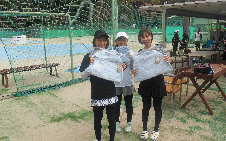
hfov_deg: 62.9
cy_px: 73
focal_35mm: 30
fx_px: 185
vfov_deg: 41.8
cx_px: 118
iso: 80
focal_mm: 4.7
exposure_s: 1/125
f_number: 3.4
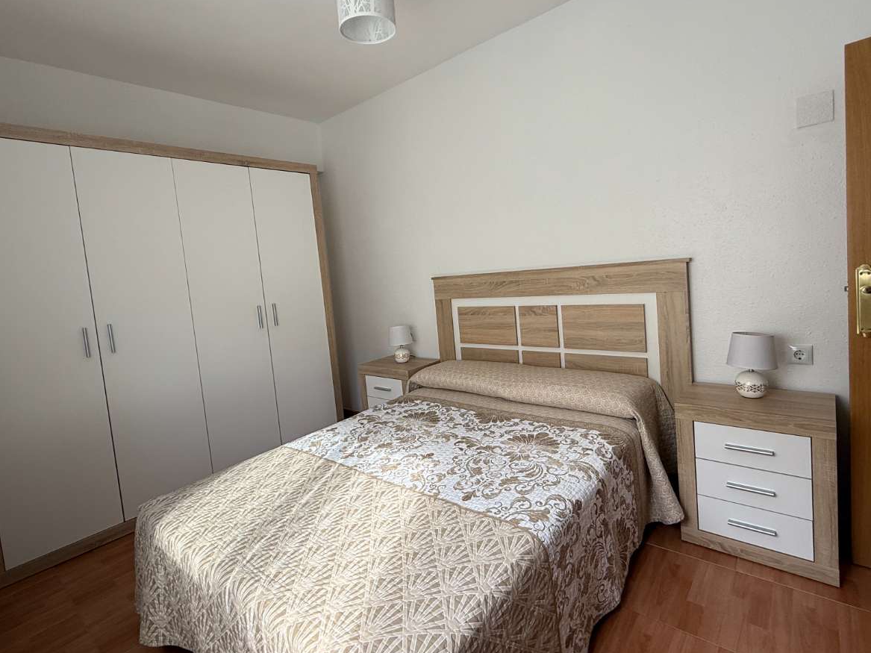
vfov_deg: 71.5
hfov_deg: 87.8
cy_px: 304
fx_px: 453
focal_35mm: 18
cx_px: 440
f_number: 2.2
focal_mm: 2.22
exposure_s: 1/99
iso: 50
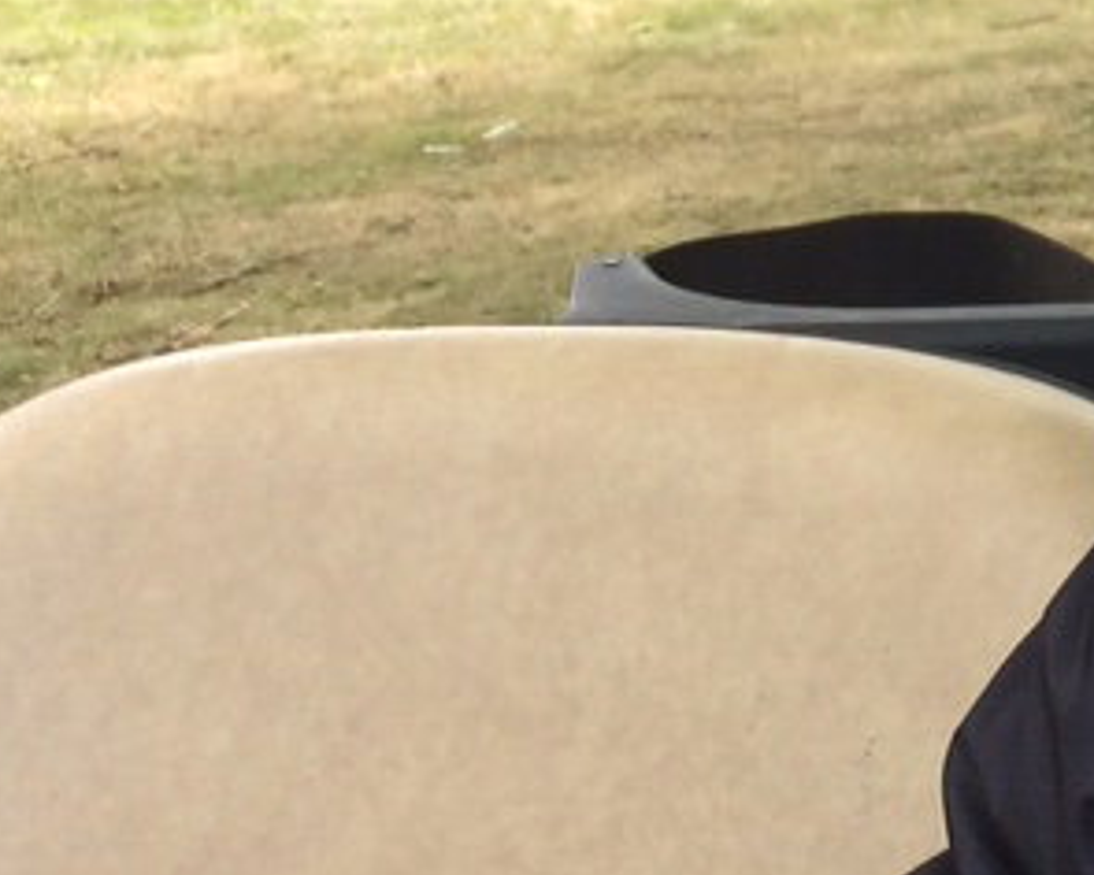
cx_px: 2077
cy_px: -133
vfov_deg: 12.3
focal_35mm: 123
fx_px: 3983
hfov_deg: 13.7
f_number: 2.2
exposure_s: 1/419
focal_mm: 4.15
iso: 32
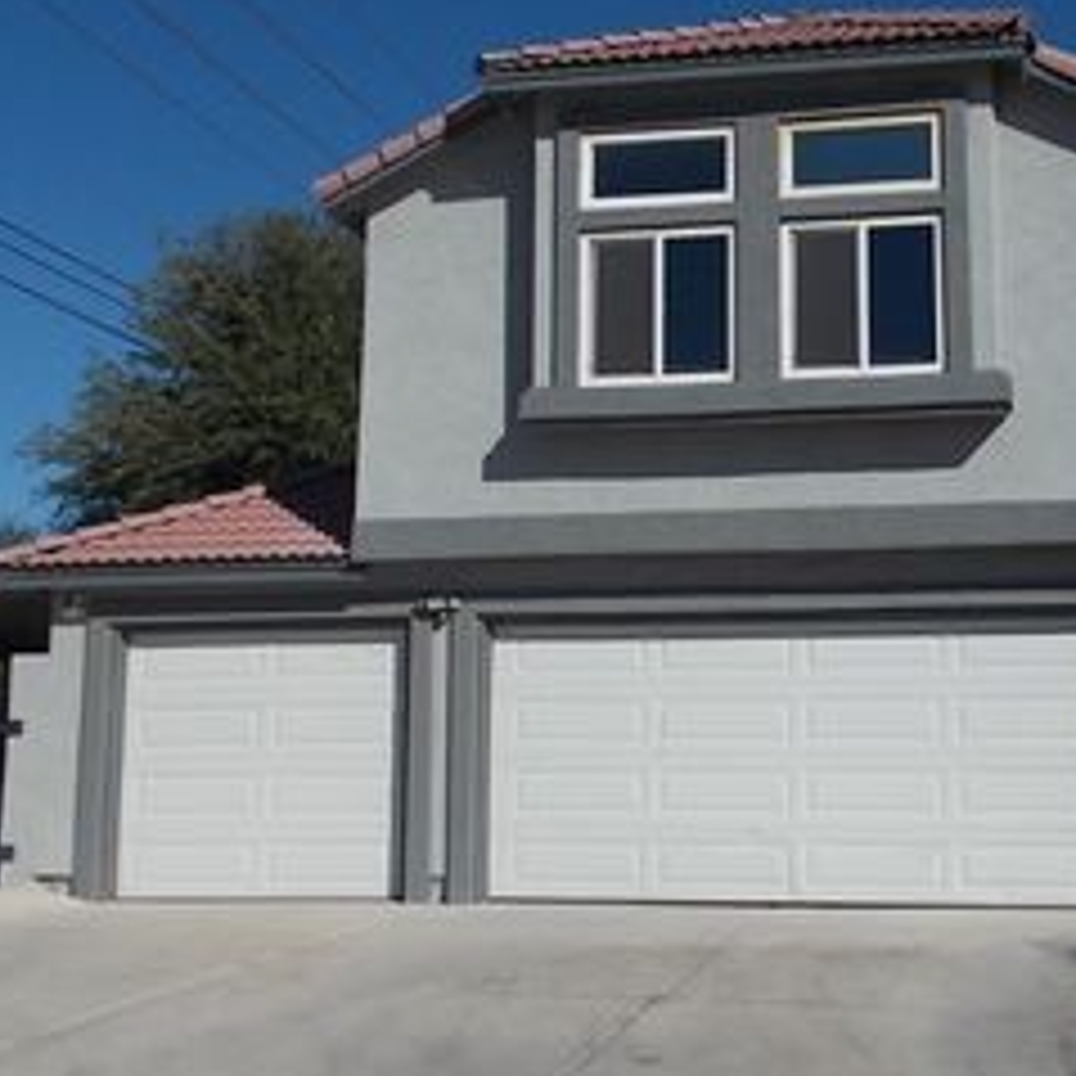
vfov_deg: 35.3
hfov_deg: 34.6
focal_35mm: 48
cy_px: 511
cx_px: 815
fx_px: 1688
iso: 80
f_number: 8
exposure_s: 1/320
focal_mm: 4.6
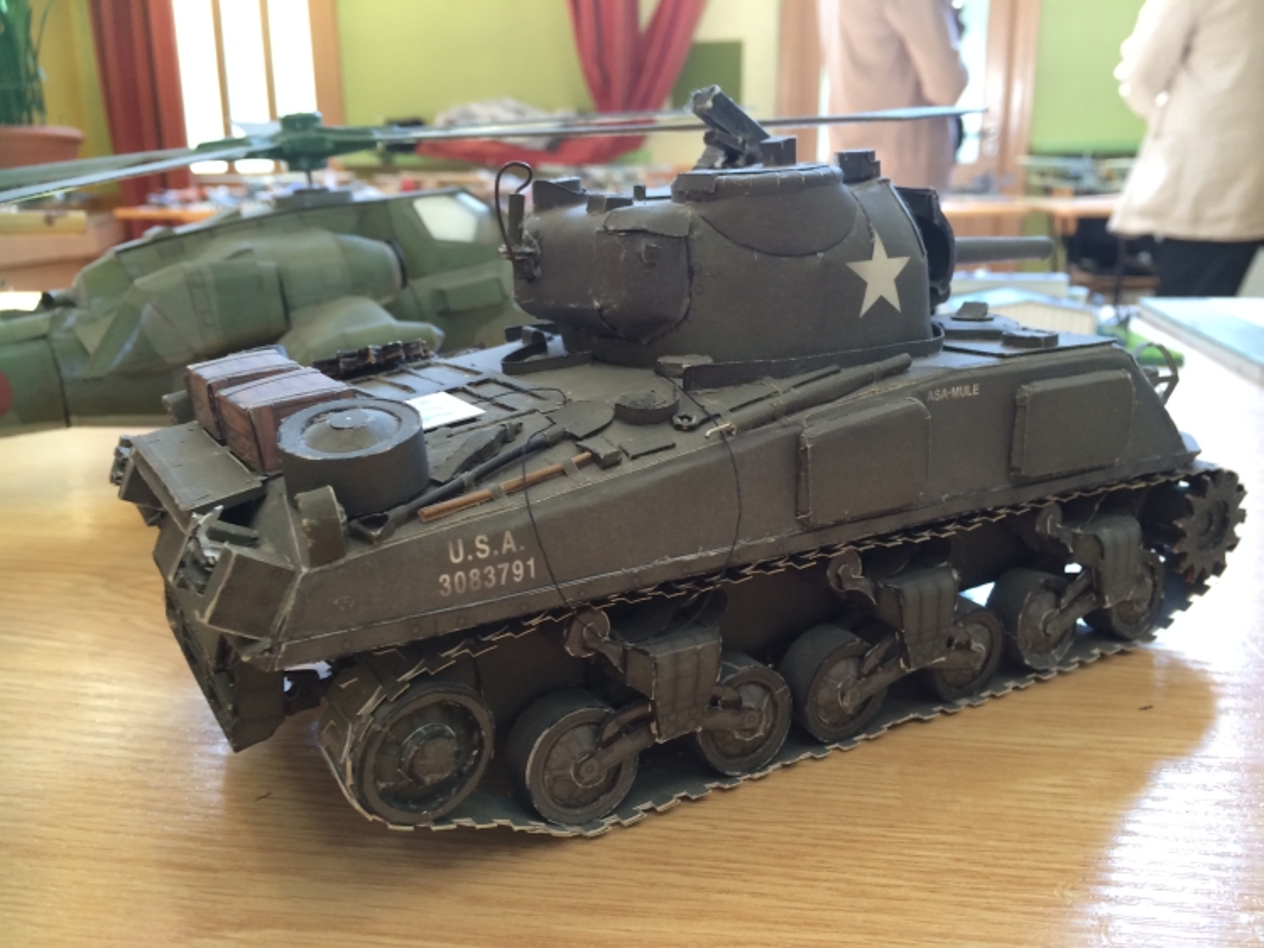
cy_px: 474
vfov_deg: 46.8
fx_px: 1095
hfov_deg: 60.0
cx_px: 632
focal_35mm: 30
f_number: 2.2
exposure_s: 1/30
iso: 64
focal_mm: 4.12
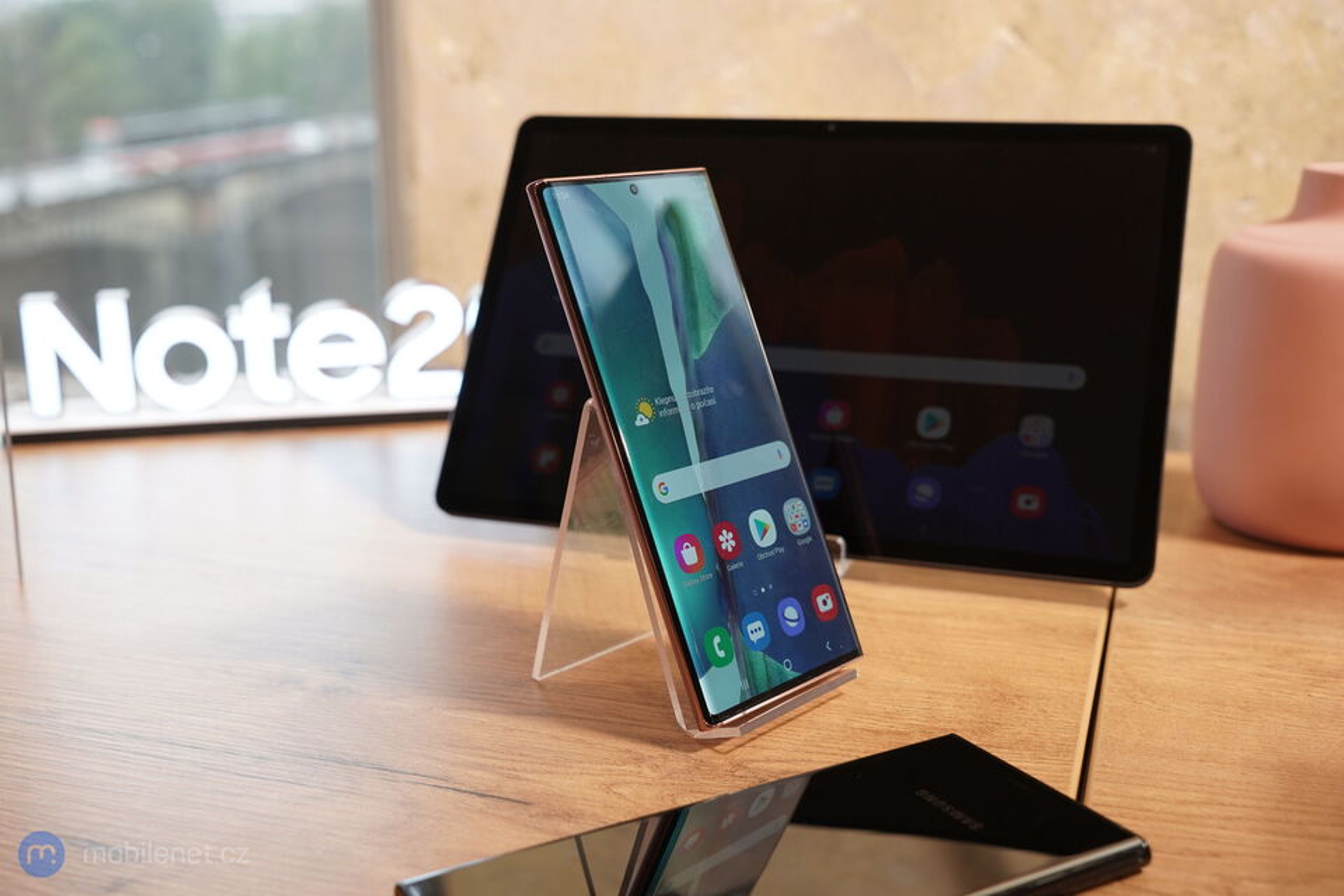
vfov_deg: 32.6
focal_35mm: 41
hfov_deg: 47.4
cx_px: 672
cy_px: 448
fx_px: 1531
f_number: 5.6
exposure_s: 1/125
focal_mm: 41
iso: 640
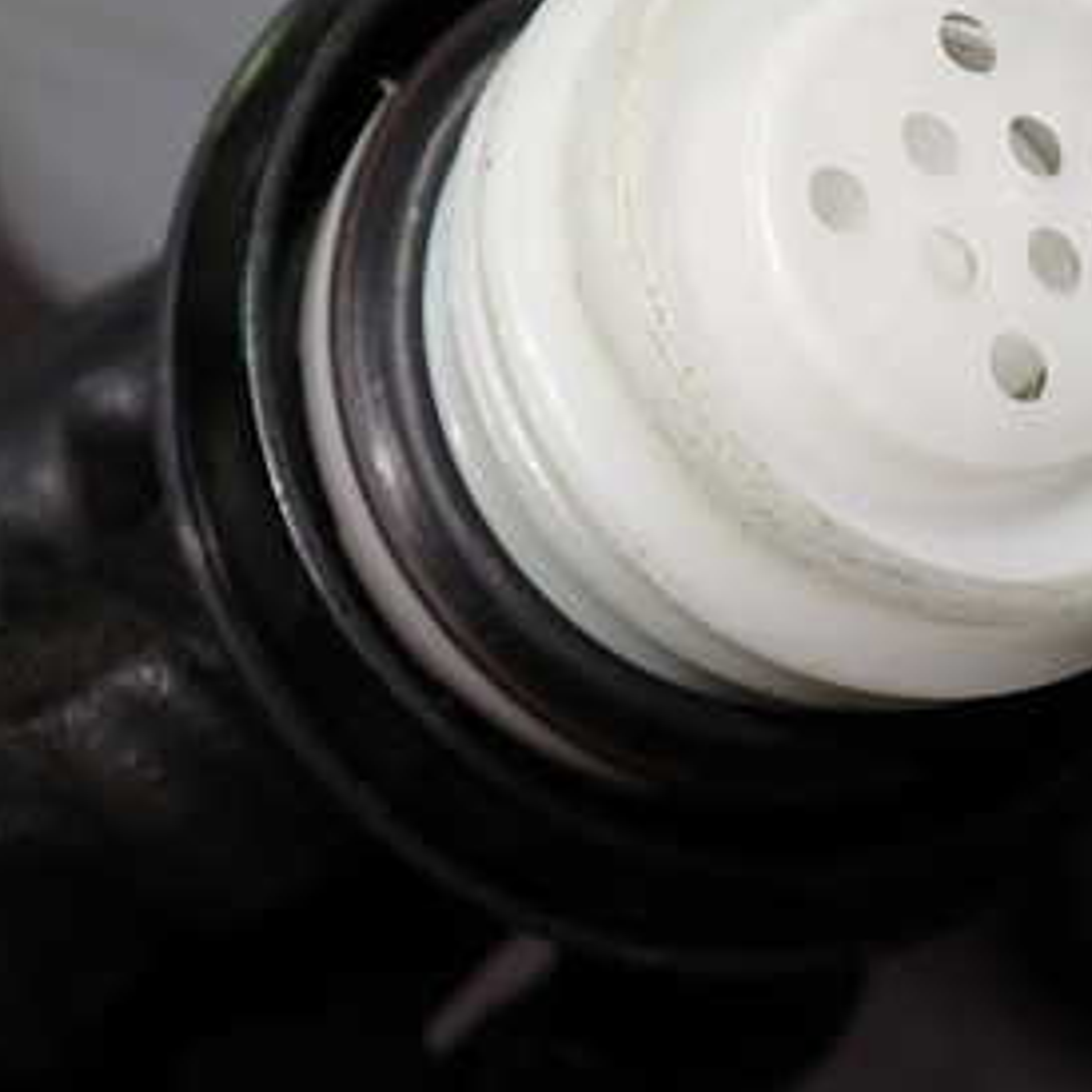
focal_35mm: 58
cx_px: 662
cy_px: 339
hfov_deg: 29.5
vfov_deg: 29.3
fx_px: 2070
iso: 100
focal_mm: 5.4
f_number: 2.3
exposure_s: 1/60
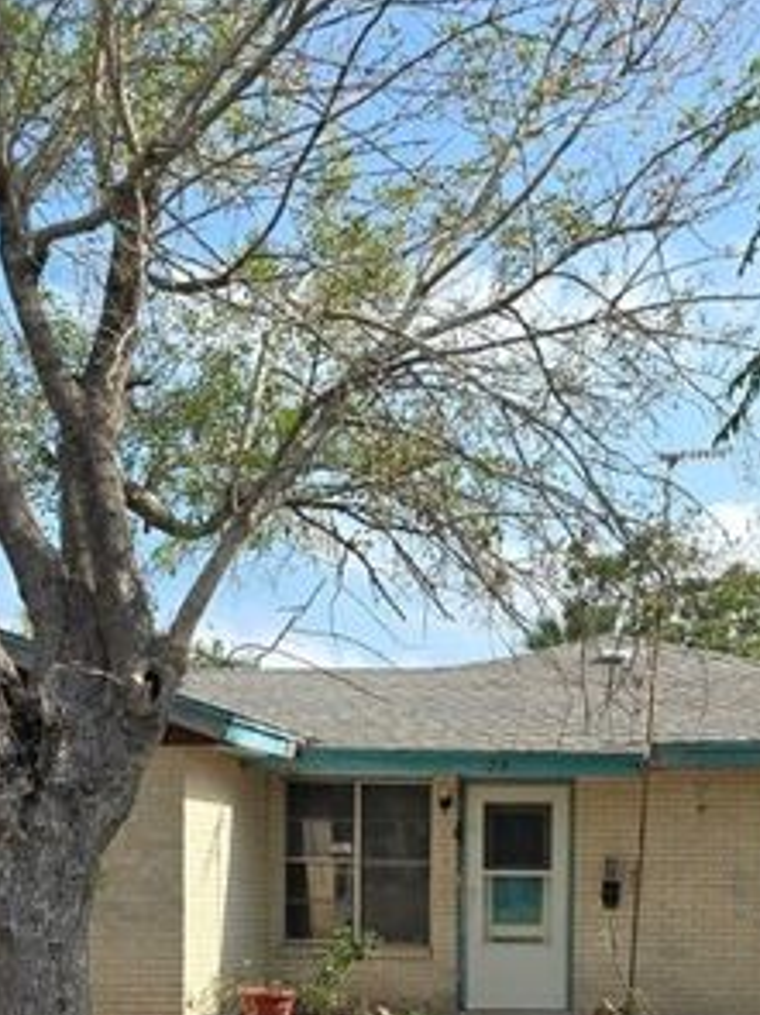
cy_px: 951
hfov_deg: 27.9
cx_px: 495
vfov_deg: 34.4
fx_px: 1523
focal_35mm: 52
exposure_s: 1/541
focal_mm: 6.3
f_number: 1.7
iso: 12
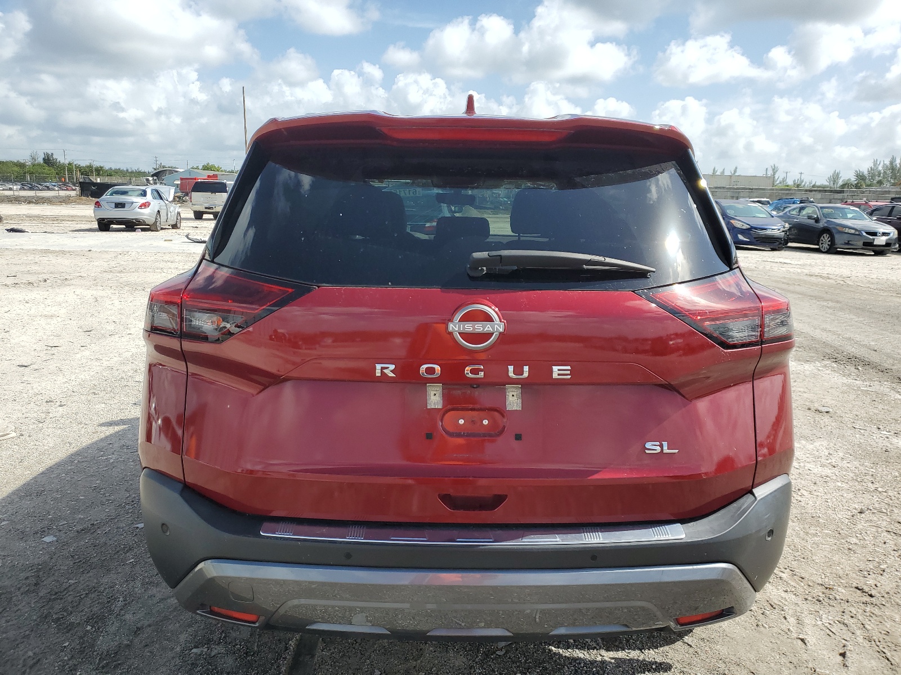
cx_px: 450
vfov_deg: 53.1
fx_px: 677
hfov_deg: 67.3
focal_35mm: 26
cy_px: 338
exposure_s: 1/2500
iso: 50
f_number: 1.5
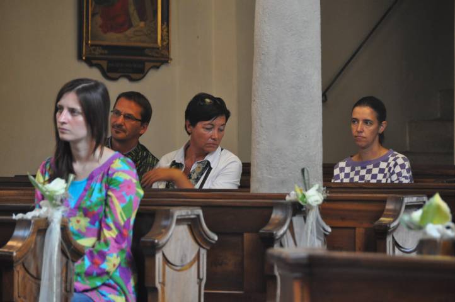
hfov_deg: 6.9
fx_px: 3788
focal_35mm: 300
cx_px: 228
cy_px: 151
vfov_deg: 4.6
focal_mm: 200
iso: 1600
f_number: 5.6
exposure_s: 1/50
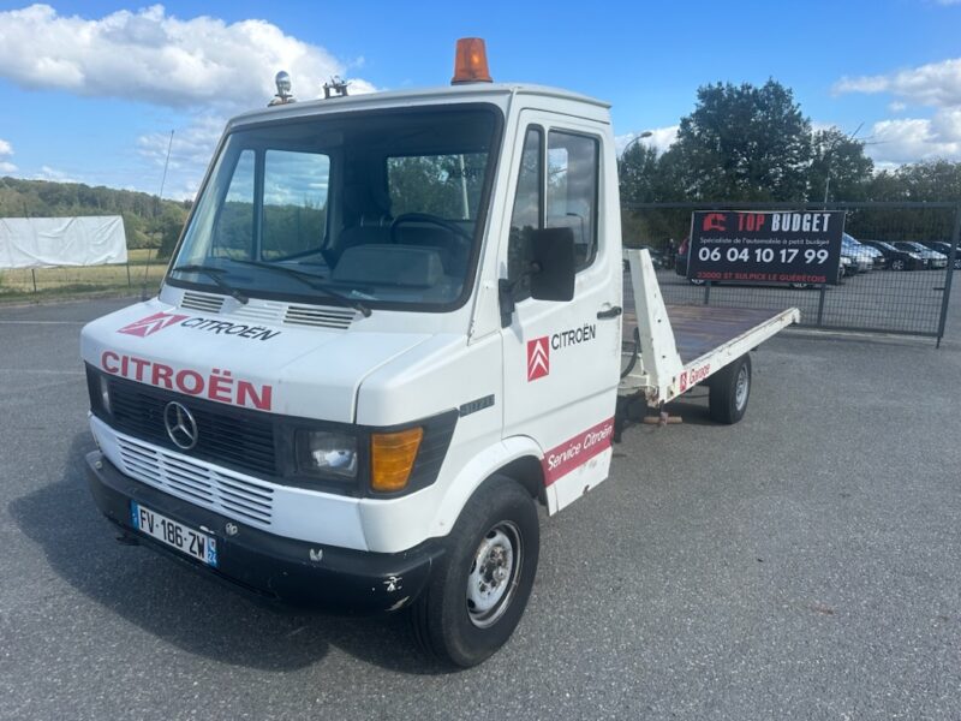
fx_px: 666
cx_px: 480
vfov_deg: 56.8
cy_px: 360
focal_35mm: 24
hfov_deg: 71.6
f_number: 1.78
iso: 80
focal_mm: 6.86
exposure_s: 1/4016
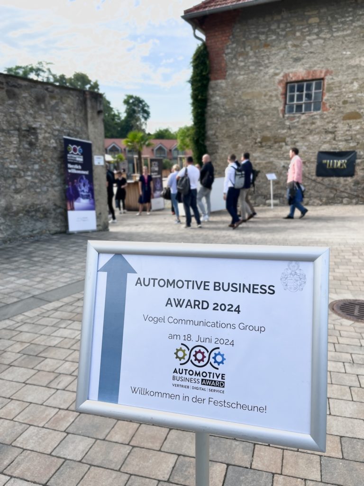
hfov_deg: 53.1
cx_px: 182
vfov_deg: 67.3
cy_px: 243
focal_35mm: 26
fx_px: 365
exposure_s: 1/1802
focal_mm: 5.1
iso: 50
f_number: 1.6
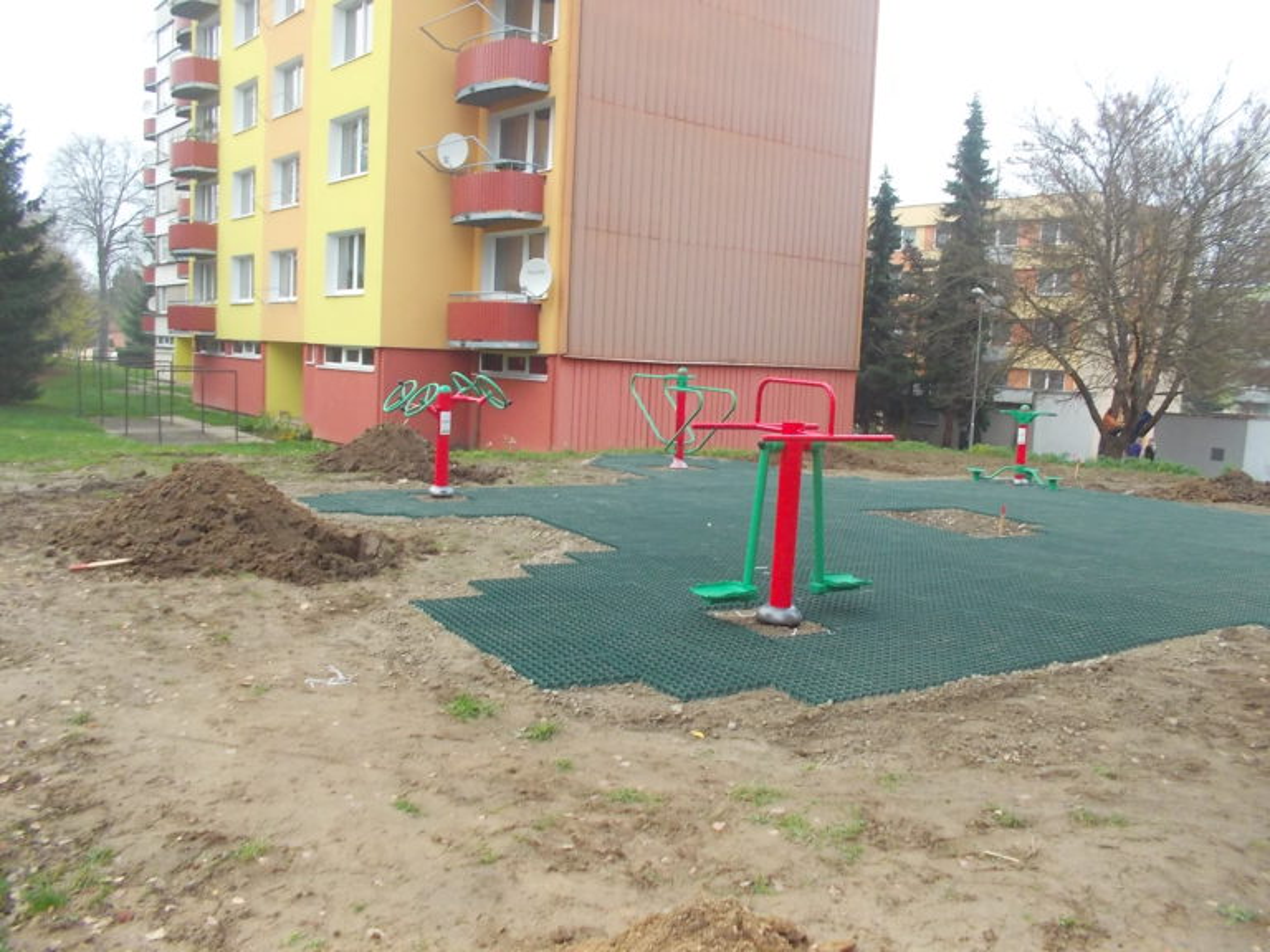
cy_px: 476
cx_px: 635
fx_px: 1064
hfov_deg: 61.7
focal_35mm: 29
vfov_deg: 48.2
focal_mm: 4.1
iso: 200
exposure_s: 1/25
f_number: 3.3
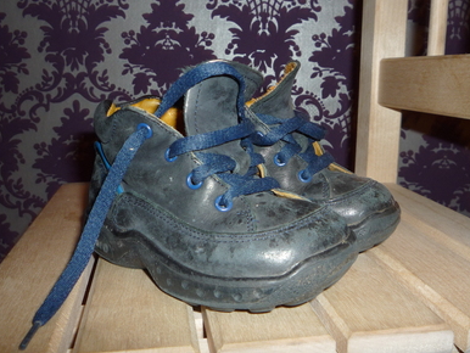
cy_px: 151
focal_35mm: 35
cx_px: 246
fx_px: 476
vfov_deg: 40.6
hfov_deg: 52.6
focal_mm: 5.2
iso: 100
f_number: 4
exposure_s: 1/8
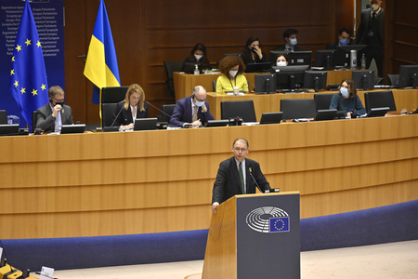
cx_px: 209
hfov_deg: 10.5
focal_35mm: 195
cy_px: 140
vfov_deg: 7.0
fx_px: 2264
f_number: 6
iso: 3200
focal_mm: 195
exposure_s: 1/400
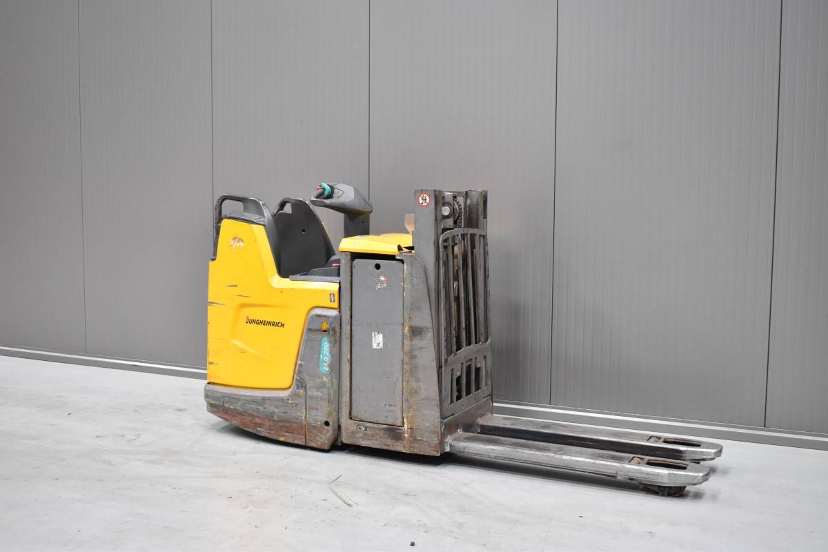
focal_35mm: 39
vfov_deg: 34.2
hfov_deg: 49.6
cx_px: 414
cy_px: 276
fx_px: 897
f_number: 5
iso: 1600
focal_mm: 26
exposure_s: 1/50
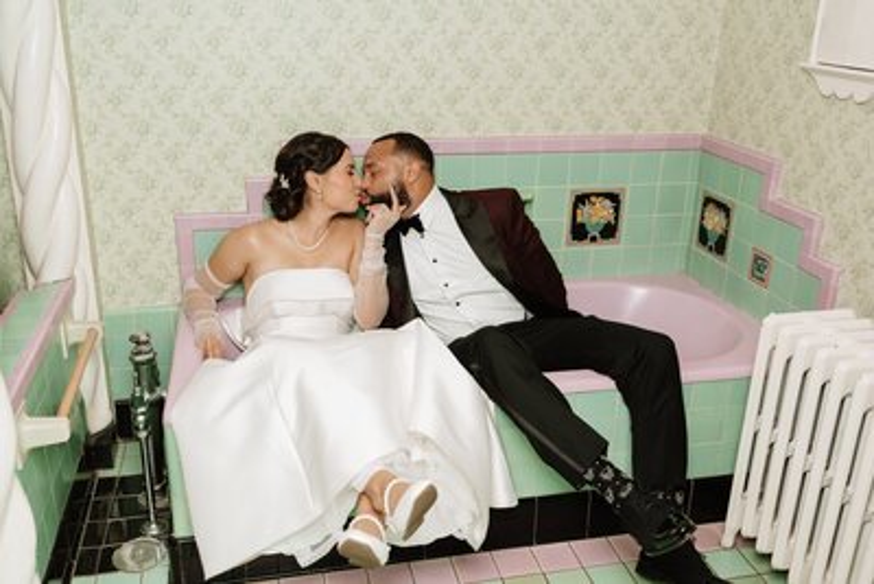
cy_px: 292
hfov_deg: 54.4
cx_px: 437
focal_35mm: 35
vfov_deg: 37.9
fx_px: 850
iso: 250
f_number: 2.8
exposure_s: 1/250
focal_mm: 35
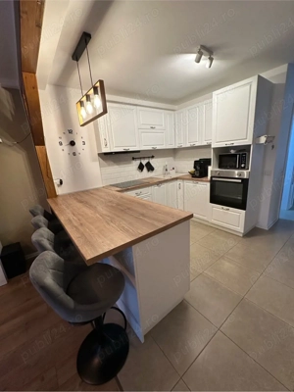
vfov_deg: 102.1
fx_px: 159
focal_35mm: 14
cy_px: 196
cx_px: 147
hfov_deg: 85.7
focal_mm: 2.22
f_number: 2.2
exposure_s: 1/100
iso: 160
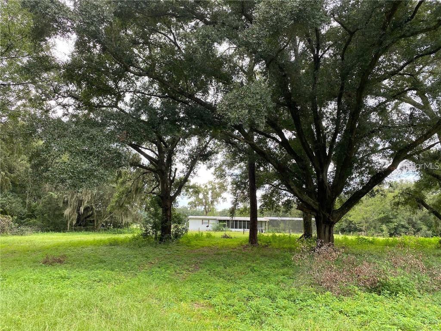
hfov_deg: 67.3
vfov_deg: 53.1
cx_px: 220
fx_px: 331
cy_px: 166
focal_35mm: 26
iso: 32
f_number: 1.8
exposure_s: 1/404
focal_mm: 4.25
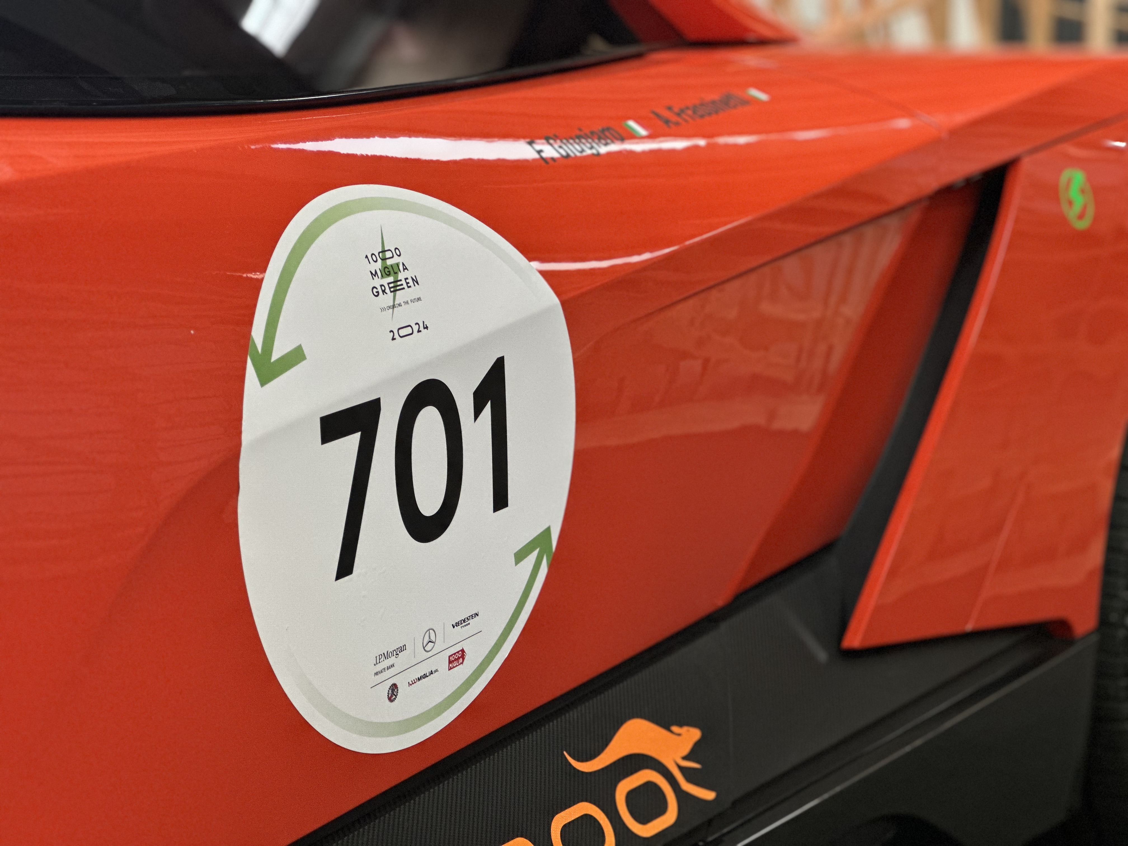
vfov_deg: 19.1
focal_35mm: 77
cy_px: 423
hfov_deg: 25.3
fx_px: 2509
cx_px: 564
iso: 250
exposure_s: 1/87
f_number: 2.8
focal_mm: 9
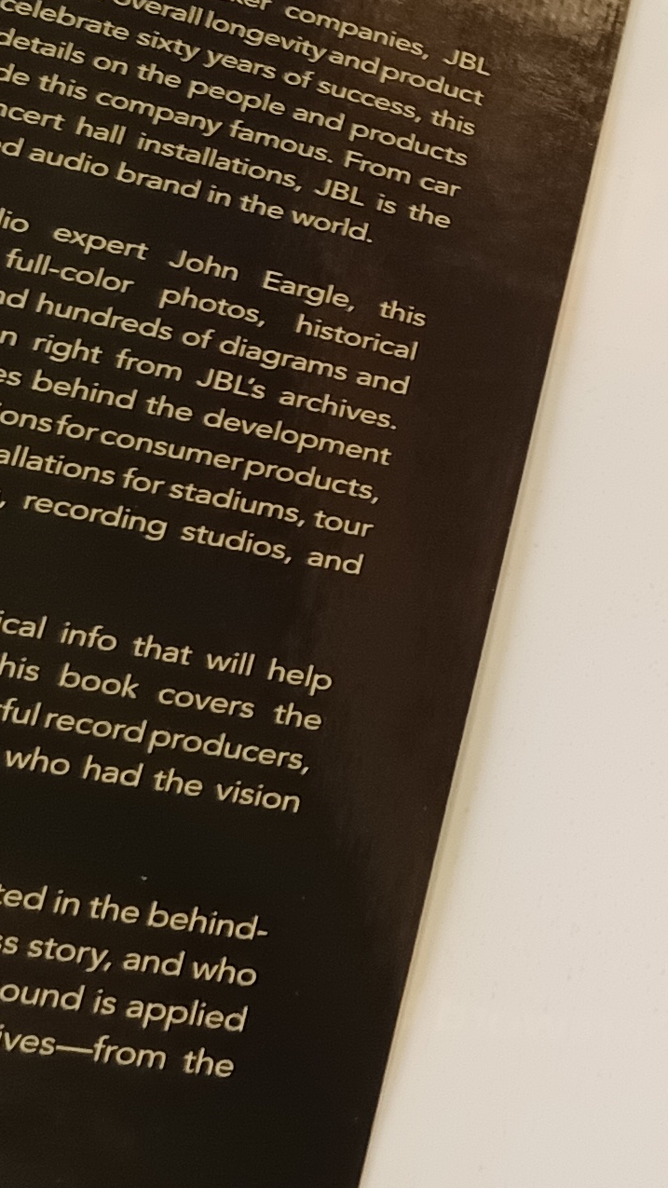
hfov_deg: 12.2
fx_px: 2583
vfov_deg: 25.9
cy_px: 664
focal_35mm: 82
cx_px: 1523
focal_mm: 5.31
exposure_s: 1/50
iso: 420
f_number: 1.7
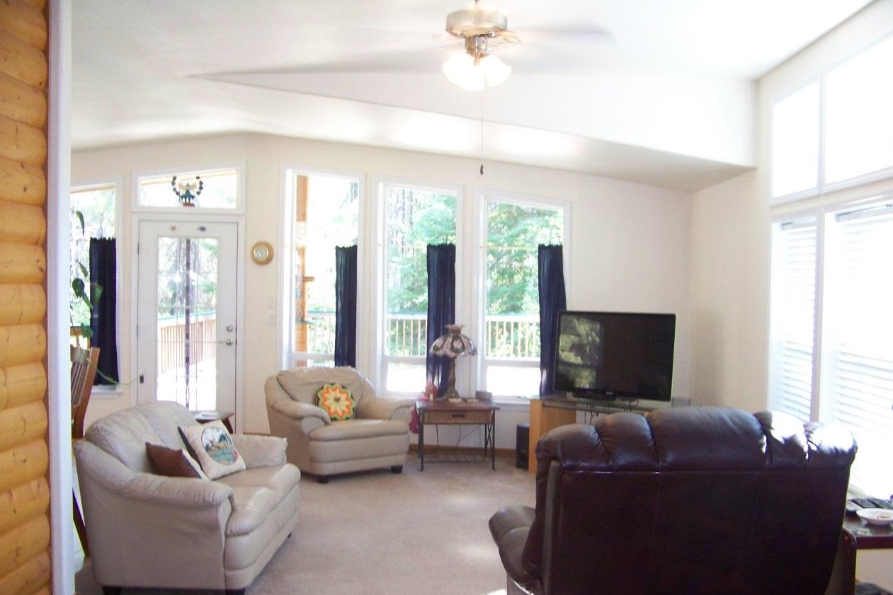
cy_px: 337
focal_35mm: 38
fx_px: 943
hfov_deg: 50.7
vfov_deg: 35.0
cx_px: 444
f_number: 2.8
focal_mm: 5.85
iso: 200
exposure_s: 1/30
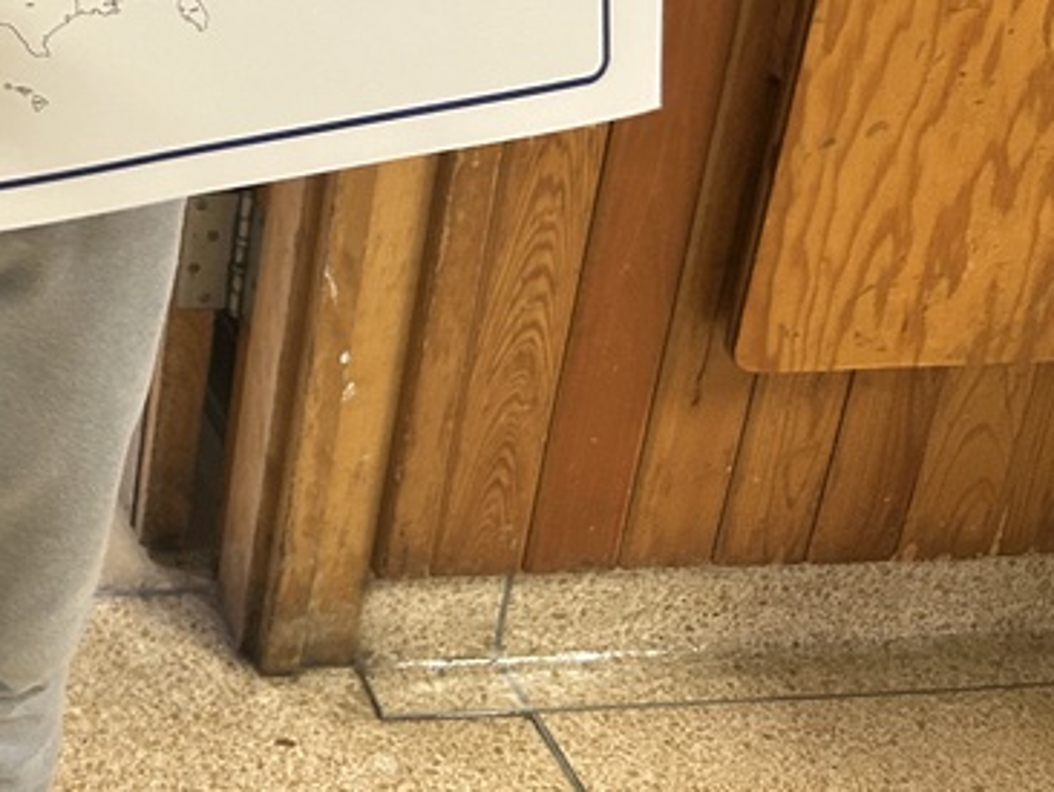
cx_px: -363
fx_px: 2163
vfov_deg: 19.3
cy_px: -210
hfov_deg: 23.7
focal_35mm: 71
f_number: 1.5
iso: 200
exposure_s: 1/56
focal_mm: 5.7
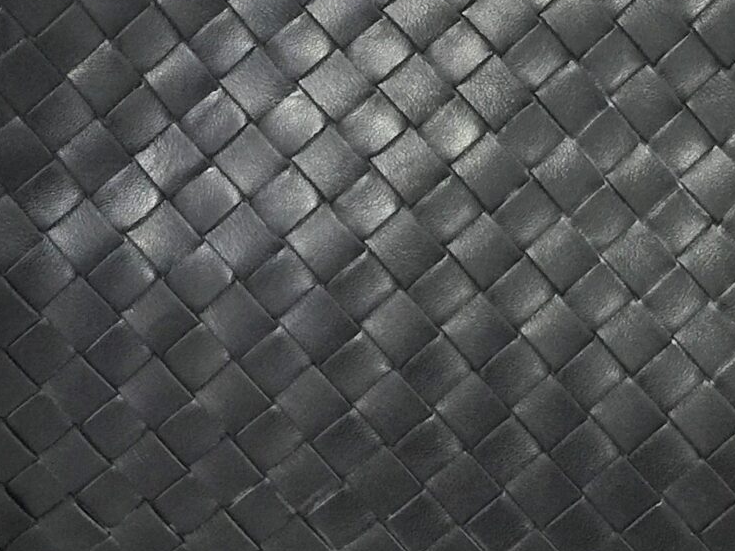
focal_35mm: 101
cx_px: 394
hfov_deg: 19.4
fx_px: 2144
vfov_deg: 14.6
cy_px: 193
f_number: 2.2
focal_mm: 4.15
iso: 40
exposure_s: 1/15
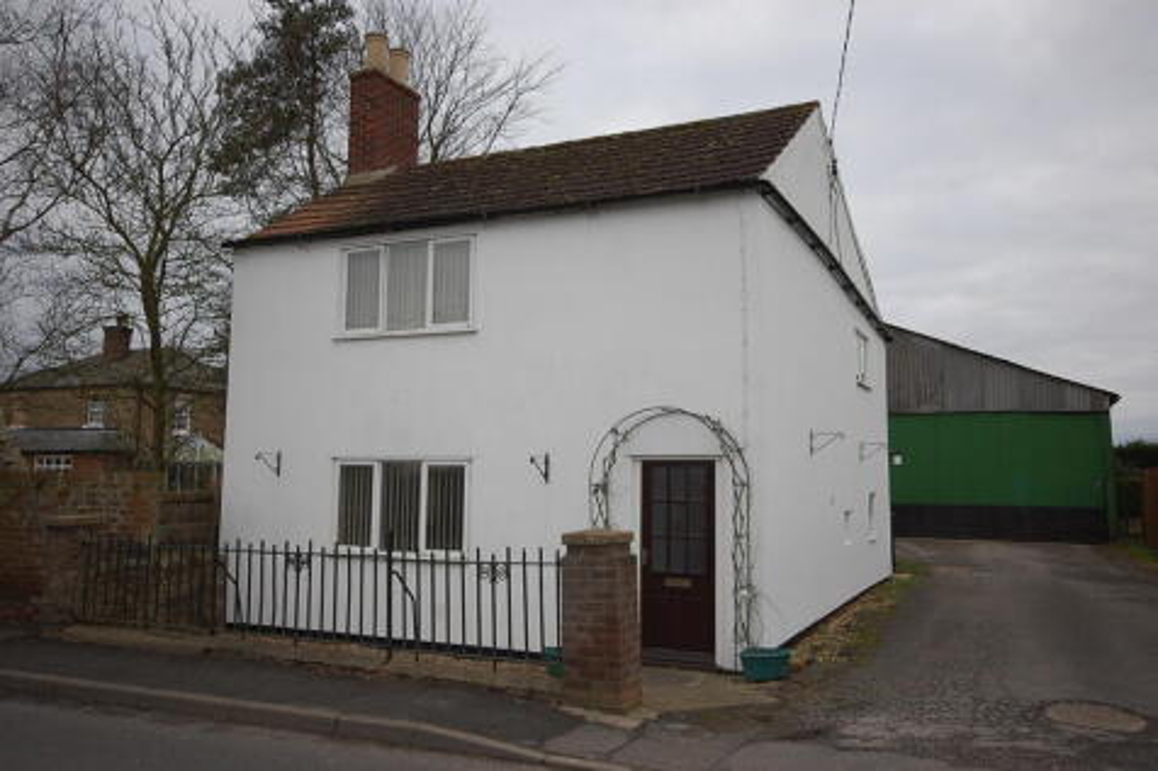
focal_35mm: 30
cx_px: 579
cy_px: 386
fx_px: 965
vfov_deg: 43.6
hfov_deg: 61.9
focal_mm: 20
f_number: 6.3
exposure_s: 1/160
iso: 200
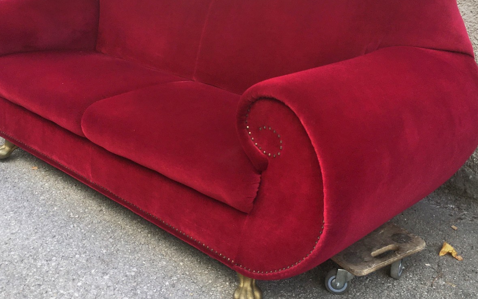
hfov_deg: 50.3
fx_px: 508
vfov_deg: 32.7
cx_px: 213
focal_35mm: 39
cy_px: 122
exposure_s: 1/277
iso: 25
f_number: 2.2
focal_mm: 4.15
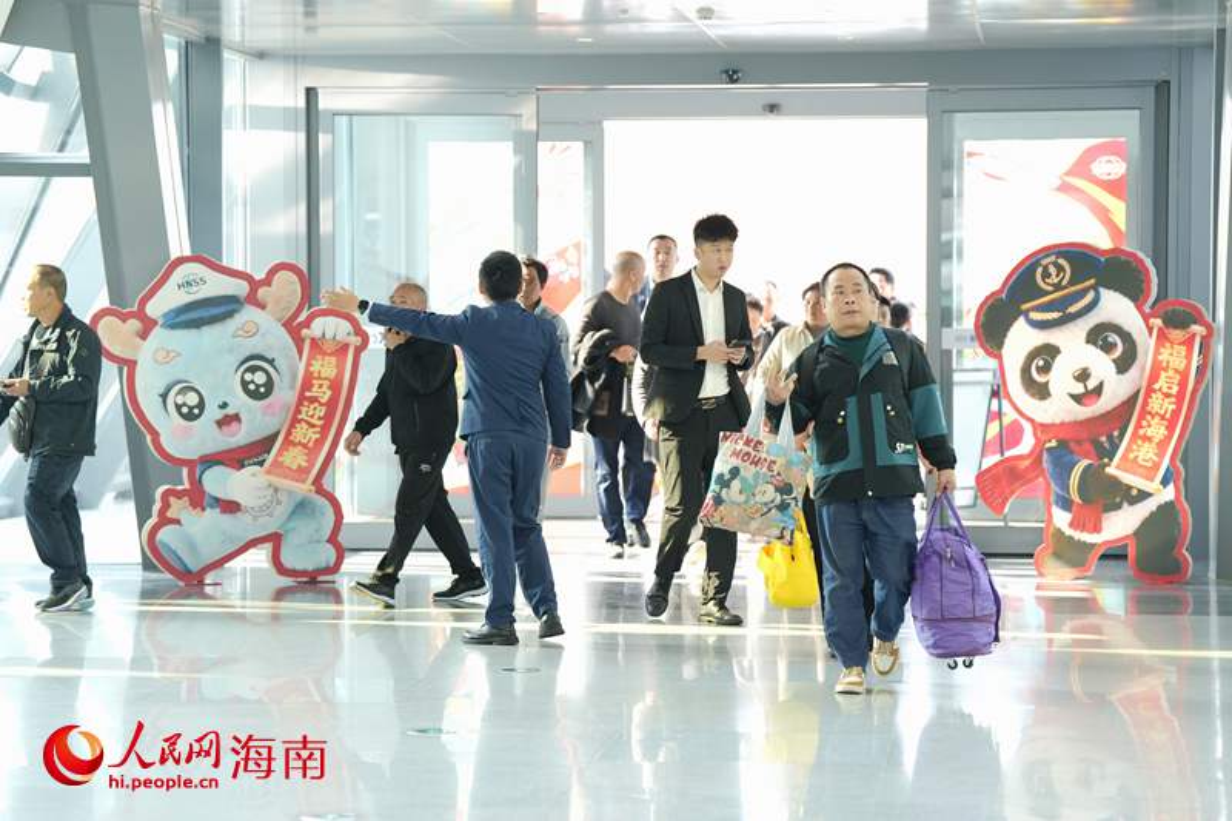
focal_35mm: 122
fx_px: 4174
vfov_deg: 11.2
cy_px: 410
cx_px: 616
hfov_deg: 16.8
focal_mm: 122
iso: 800
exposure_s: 1/250
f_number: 3.2
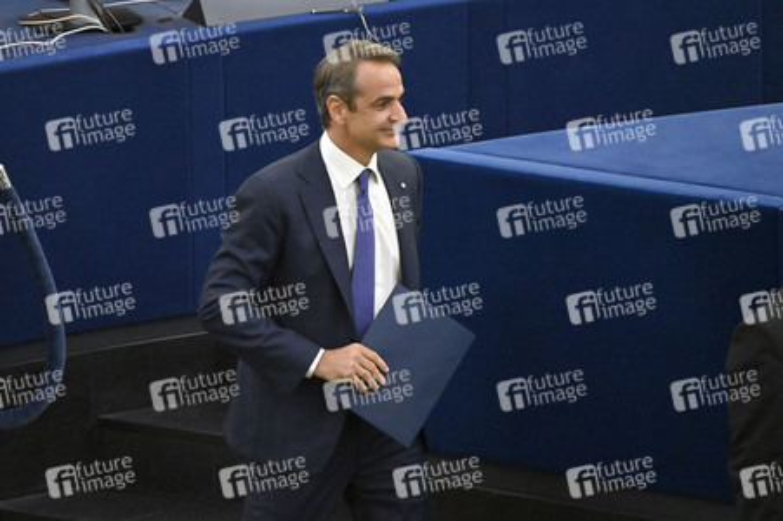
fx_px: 13040
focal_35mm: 600
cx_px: 392
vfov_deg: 2.3
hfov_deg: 3.4
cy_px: 260
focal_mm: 600
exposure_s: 1/800
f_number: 6.3
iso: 10000
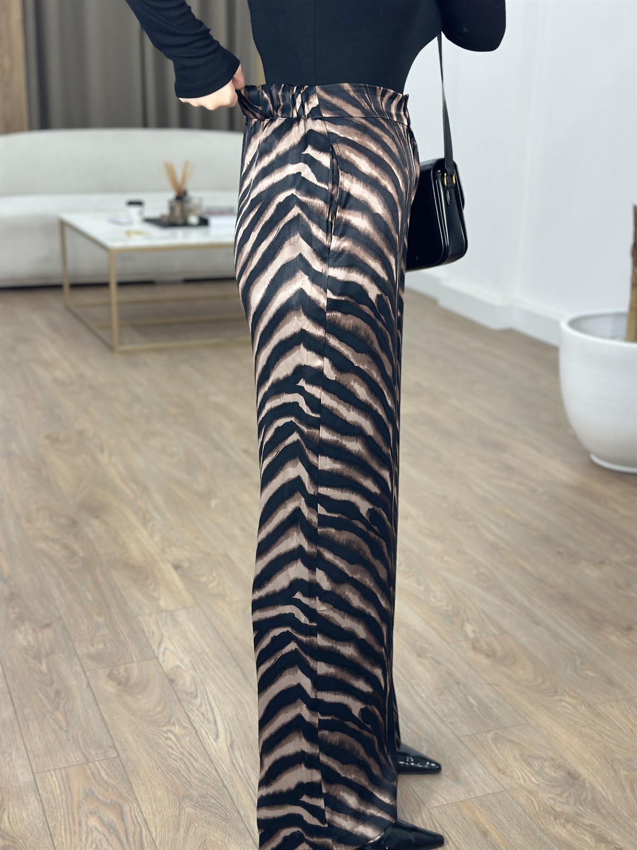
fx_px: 1178
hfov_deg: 30.3
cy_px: 425
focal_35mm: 48
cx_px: 318
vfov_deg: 39.7
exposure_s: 1/100
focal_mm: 6.86
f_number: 1.78
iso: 100
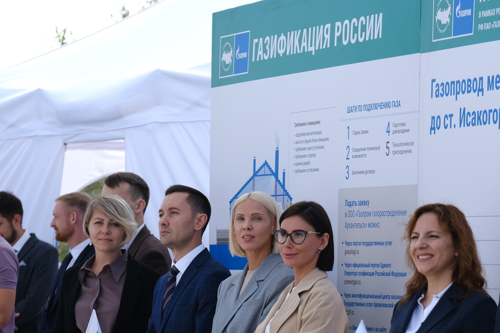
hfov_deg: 11.6
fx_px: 2444
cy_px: 292
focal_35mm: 176
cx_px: 410
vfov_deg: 7.8
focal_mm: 61
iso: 80
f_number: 2.8
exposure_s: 1/640
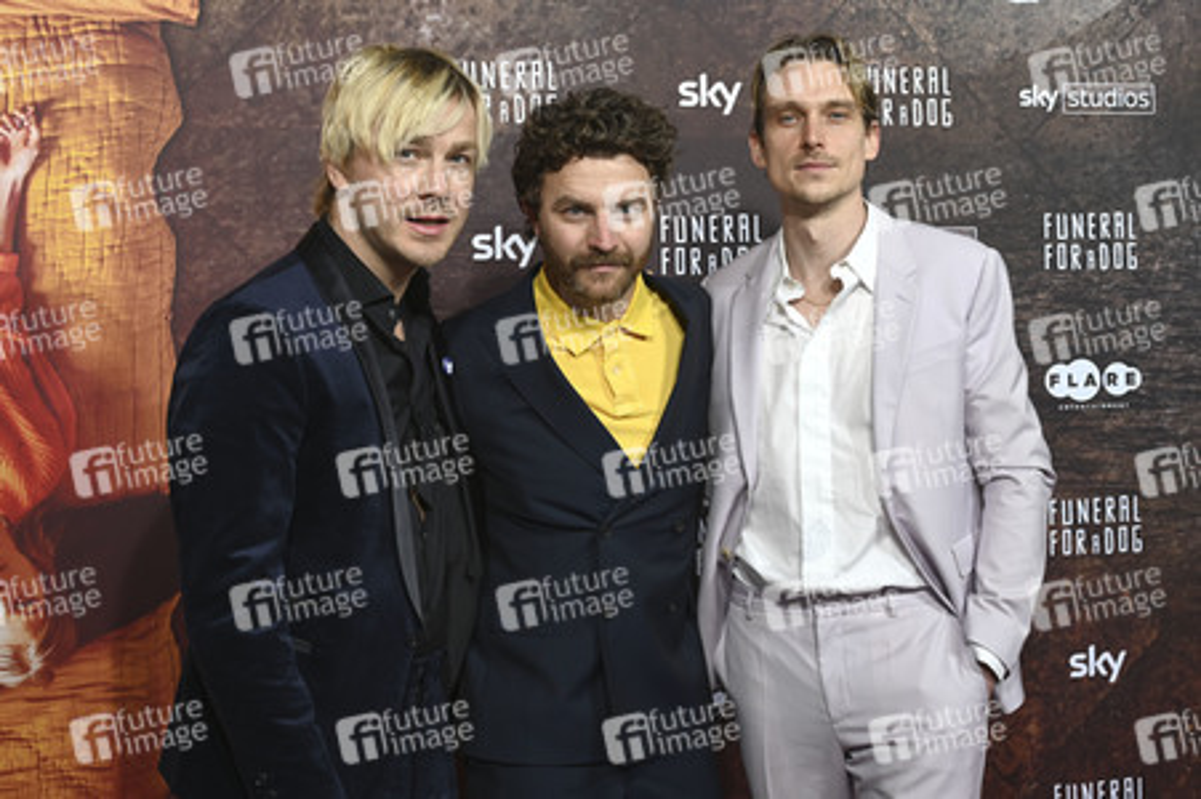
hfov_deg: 41.9
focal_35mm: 47
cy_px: 400
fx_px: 1567
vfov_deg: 28.6
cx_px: 600
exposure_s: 1/200
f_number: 6.3
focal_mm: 47
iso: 400
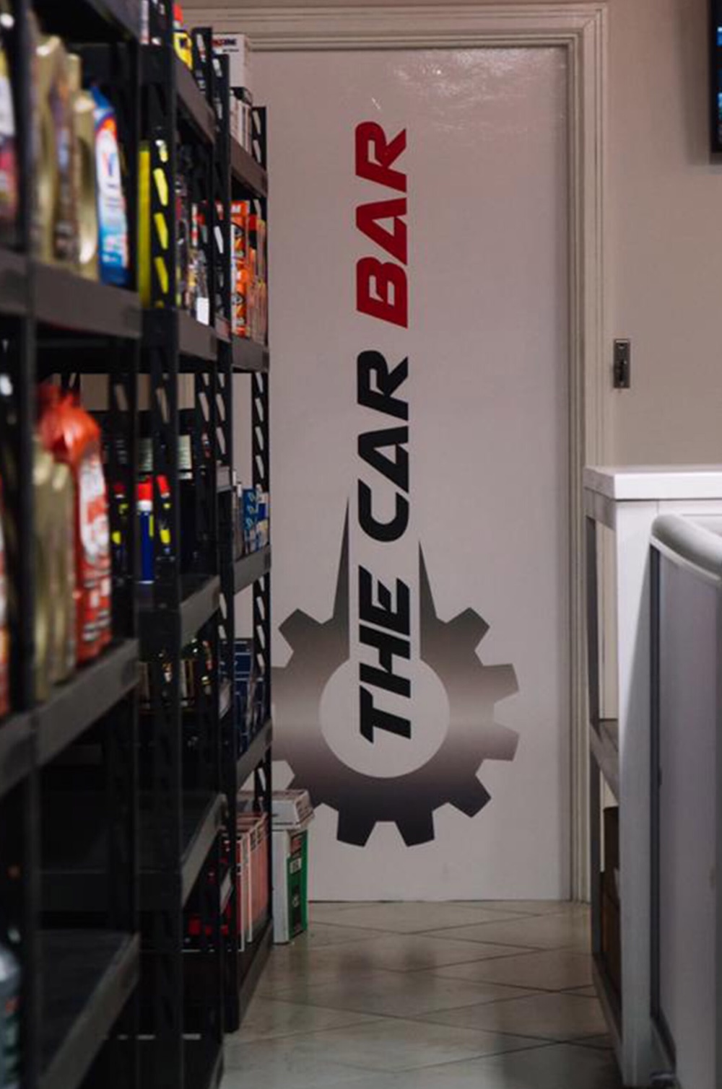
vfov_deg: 53.2
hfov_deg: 36.7
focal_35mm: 36
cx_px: 361
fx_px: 1087
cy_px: 544
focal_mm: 24
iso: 400
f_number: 2.8
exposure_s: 1/160
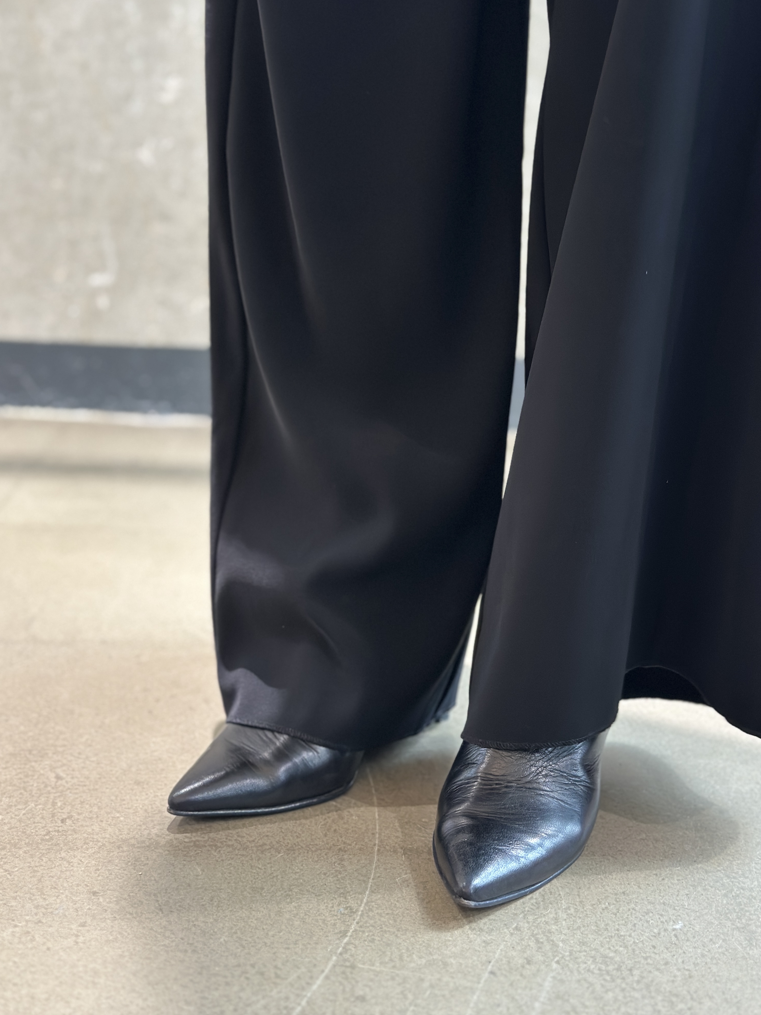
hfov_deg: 29.7
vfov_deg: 38.9
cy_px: 505
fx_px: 1436
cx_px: 382
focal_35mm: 49
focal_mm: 6.86
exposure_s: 1/50
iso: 250
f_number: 1.78
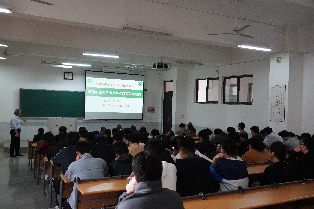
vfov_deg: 38.4
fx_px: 301
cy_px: 104
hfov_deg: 55.1
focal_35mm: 34
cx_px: 157
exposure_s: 1/160
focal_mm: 23
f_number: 4
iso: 3200
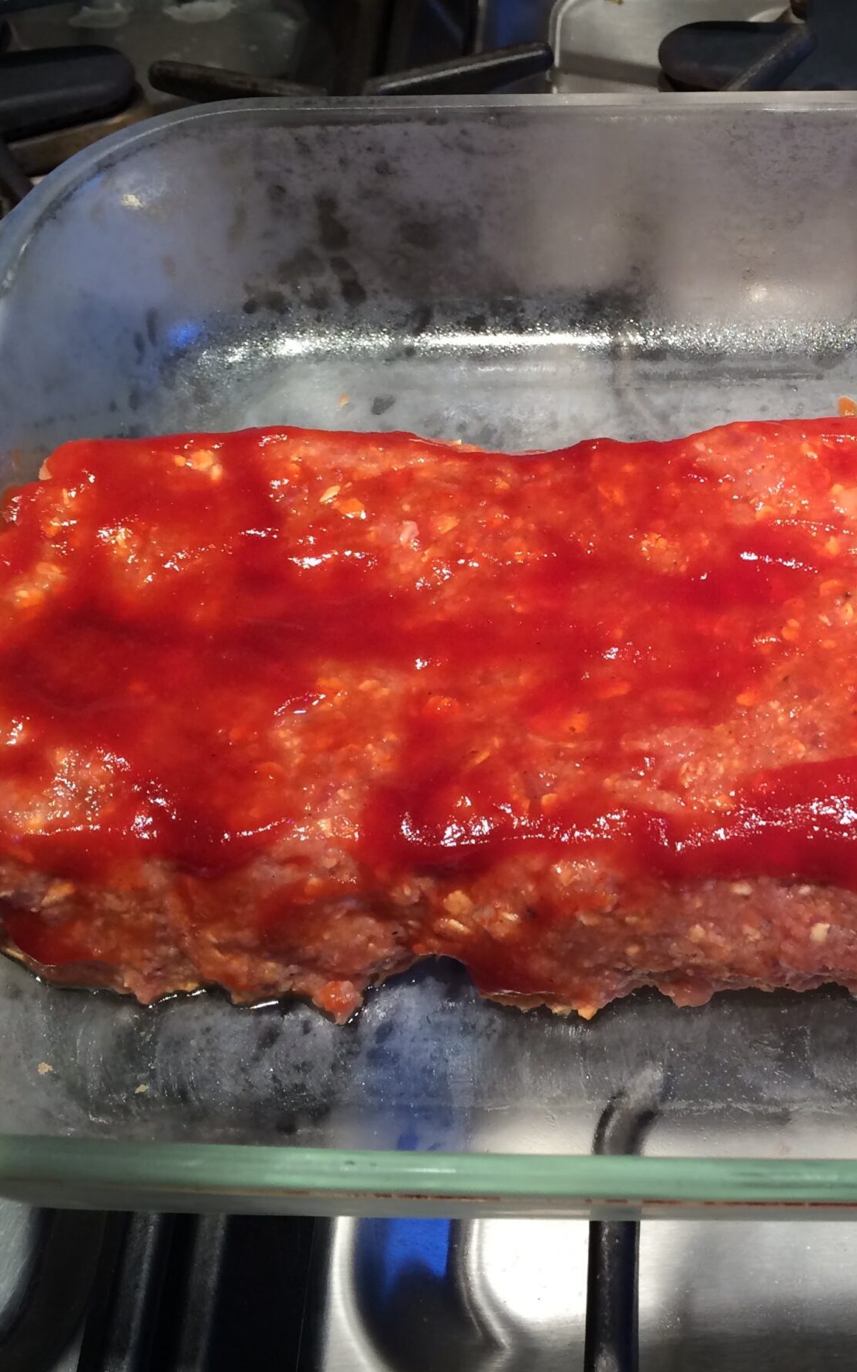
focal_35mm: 46
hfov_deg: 26.8
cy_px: 646
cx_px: 817
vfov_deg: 43.5
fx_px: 1719
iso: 40
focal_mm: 4.12
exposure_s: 1/40
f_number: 2.2
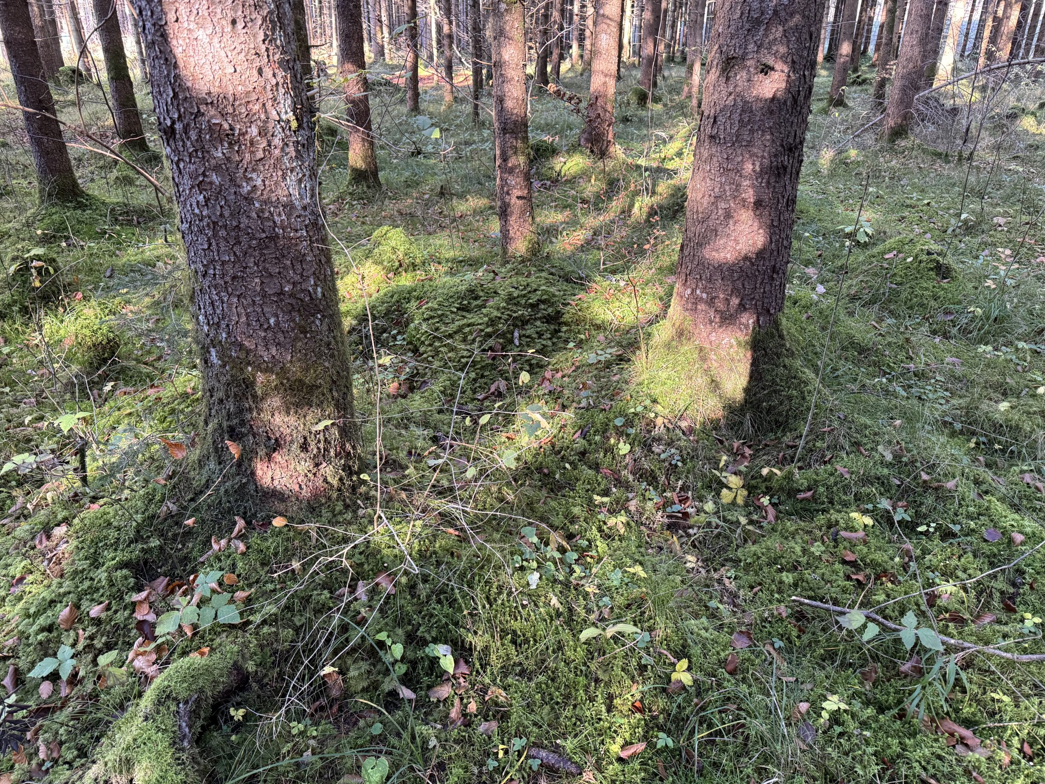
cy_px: 403
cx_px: 531
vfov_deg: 54.9
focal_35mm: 25
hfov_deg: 69.4
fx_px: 755
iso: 400
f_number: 1.78
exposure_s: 1/60
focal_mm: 6.76
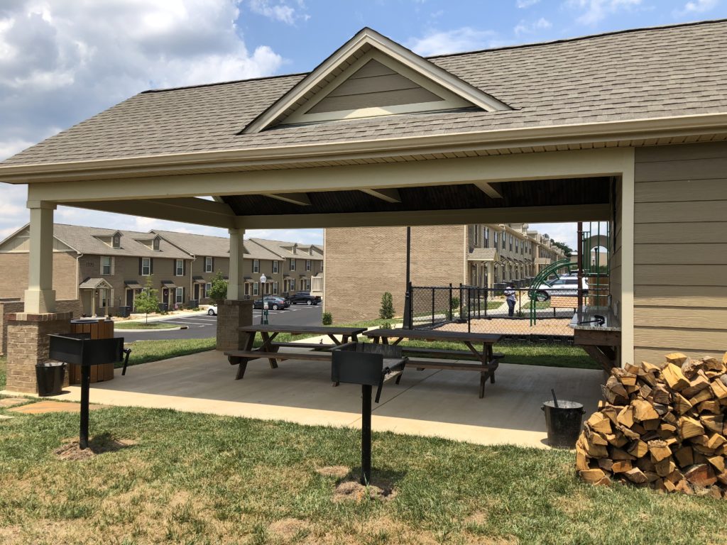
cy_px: 272
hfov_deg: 63.4
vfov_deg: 49.7
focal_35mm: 28
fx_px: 588
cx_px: 364
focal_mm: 3.99
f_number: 1.8
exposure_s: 1/1600
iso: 20
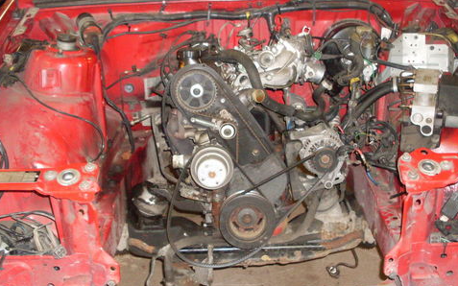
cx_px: 239
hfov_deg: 37.5
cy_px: 121
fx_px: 674
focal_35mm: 54
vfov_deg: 23.9
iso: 200
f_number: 2.8
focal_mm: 6.3
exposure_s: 1/45
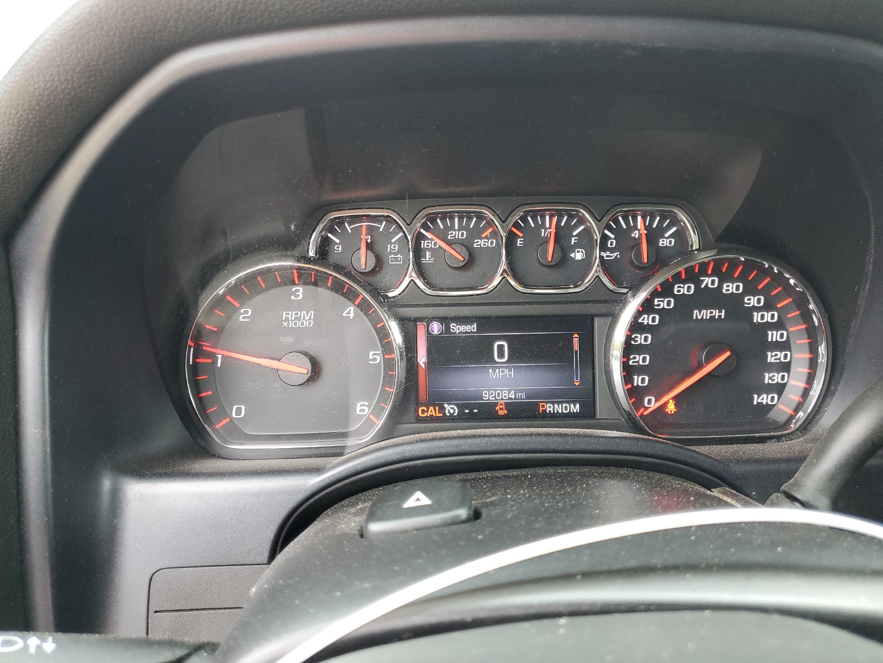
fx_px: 663
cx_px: 442
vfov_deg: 53.1
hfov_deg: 67.3
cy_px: 332
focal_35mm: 26
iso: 135
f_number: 1.5
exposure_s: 1/60.2
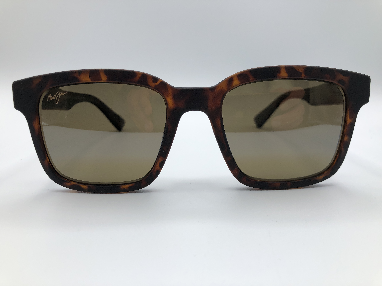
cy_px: 143
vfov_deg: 49.7
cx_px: 191
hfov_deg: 63.4
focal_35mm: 28
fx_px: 309
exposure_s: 1/505
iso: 25
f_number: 1.8
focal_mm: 4
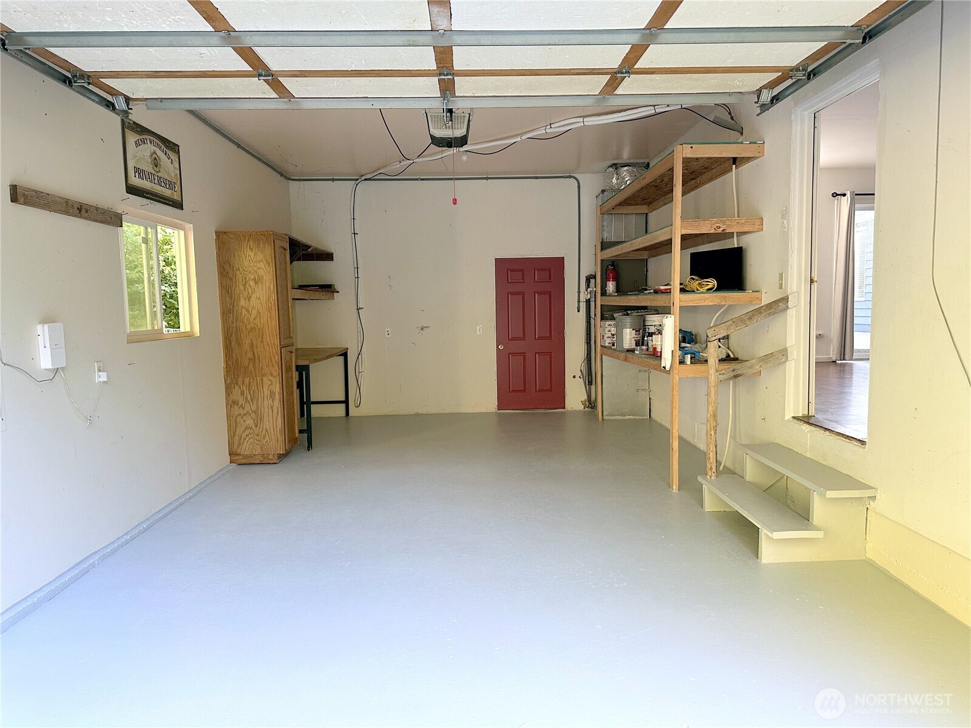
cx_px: 486
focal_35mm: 24
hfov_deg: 71.6
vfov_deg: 56.8
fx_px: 673
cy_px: 364
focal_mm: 6.86
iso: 250
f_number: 1.78
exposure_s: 1/108
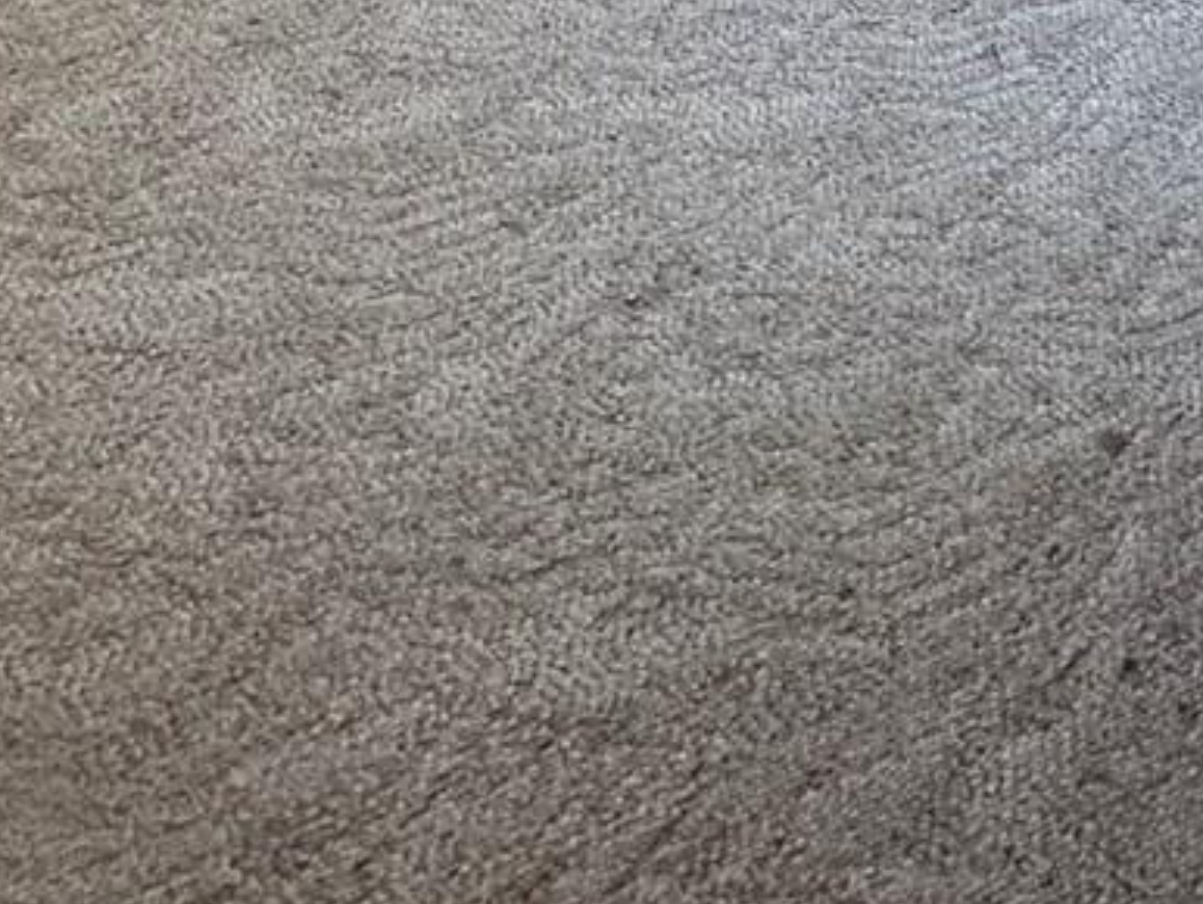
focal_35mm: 58
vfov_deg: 20.3
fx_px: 2017
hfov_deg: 31.2
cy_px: -580
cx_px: 1156
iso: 250
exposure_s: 1/120
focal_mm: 2.22
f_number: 2.2
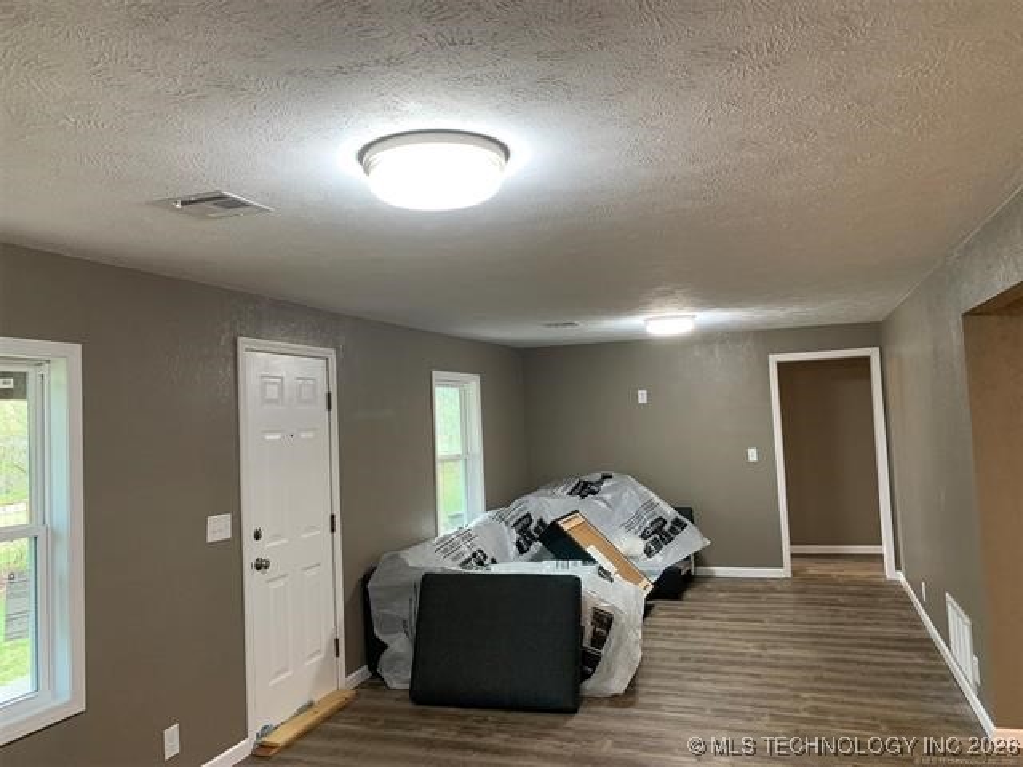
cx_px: 512
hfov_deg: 67.3
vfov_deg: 53.1
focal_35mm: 26
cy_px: 384
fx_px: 768
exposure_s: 1/60
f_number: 1.8
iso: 200
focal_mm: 4.25
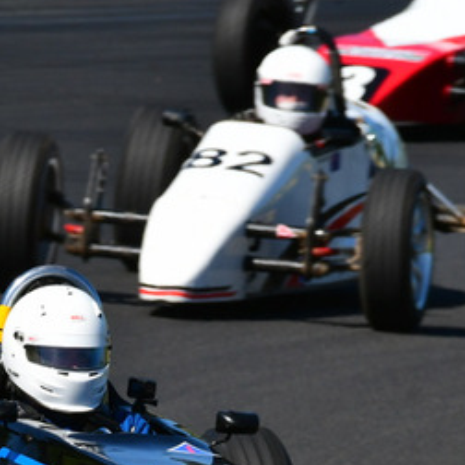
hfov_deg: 1.0
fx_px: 25821
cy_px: 421
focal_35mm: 1699
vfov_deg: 1.0
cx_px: 30
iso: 400
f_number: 11
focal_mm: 420
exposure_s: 1/640
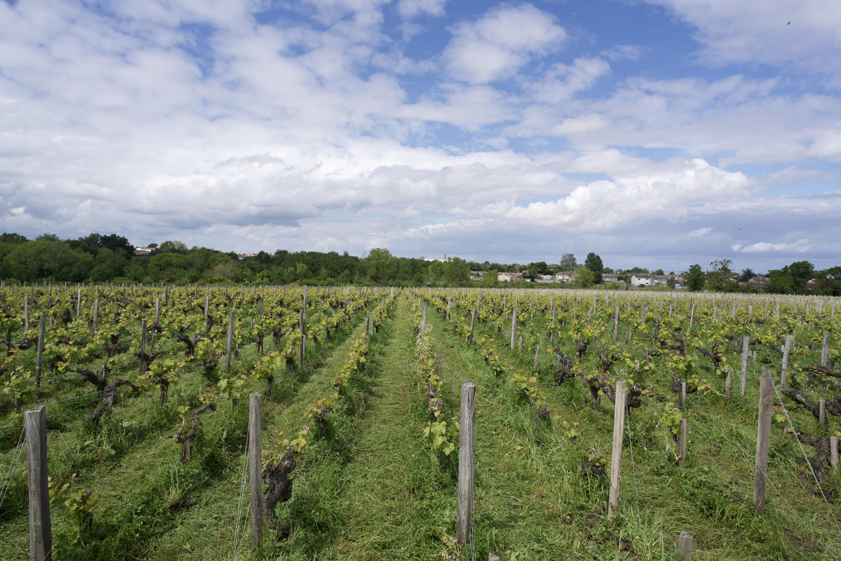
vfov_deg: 53.1
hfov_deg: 73.7
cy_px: 280
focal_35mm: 24
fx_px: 561
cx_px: 420
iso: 100
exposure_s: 1/1000
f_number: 4.5
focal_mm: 24
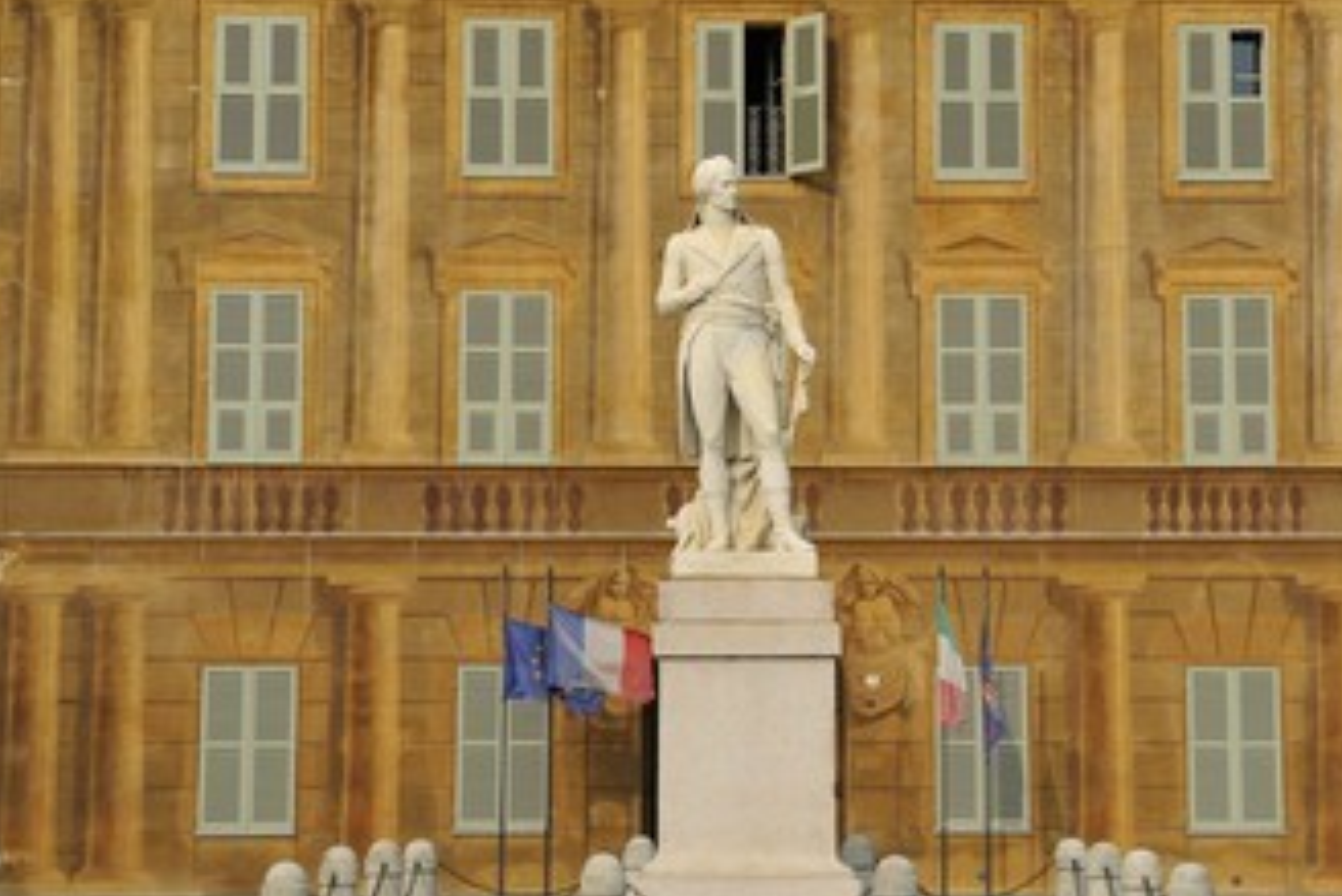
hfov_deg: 31.3
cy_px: 524
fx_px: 2387
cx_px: 786
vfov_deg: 21.2
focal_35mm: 64
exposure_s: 1/160
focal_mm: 50
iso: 200
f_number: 14
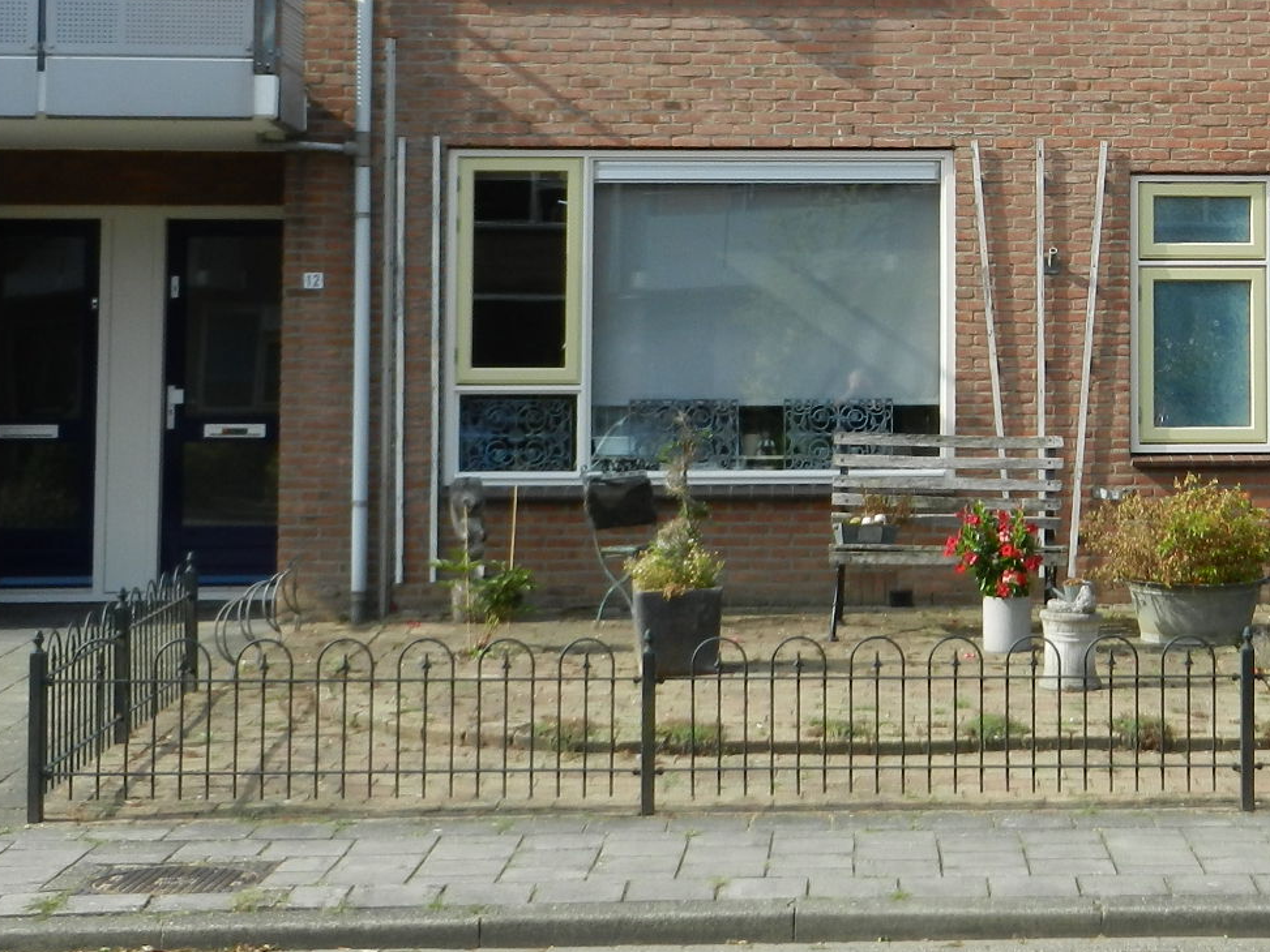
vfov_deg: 18.2
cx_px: 1132
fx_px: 2935
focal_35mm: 80
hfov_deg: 23.8
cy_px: 142
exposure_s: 1/640
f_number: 4
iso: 160
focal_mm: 6.9
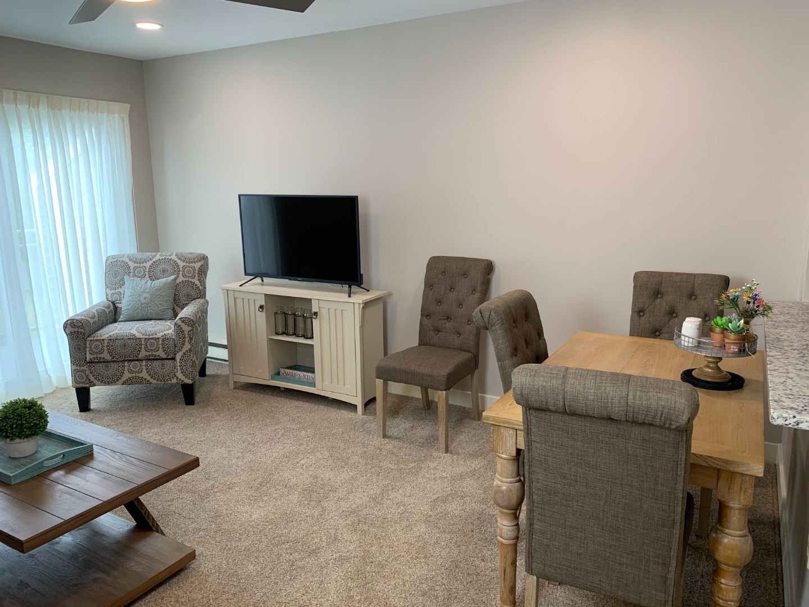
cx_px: 404
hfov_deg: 67.3
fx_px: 608
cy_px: 304
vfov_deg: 53.1
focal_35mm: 26
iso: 64
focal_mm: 4.25
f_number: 1.8
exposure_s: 1/60
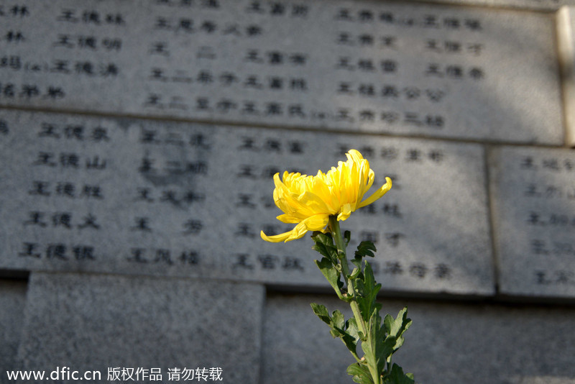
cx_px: 288
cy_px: 192
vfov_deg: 31.9
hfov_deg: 46.4
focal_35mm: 42
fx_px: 671
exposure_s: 1/320
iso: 200
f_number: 6.3
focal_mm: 42
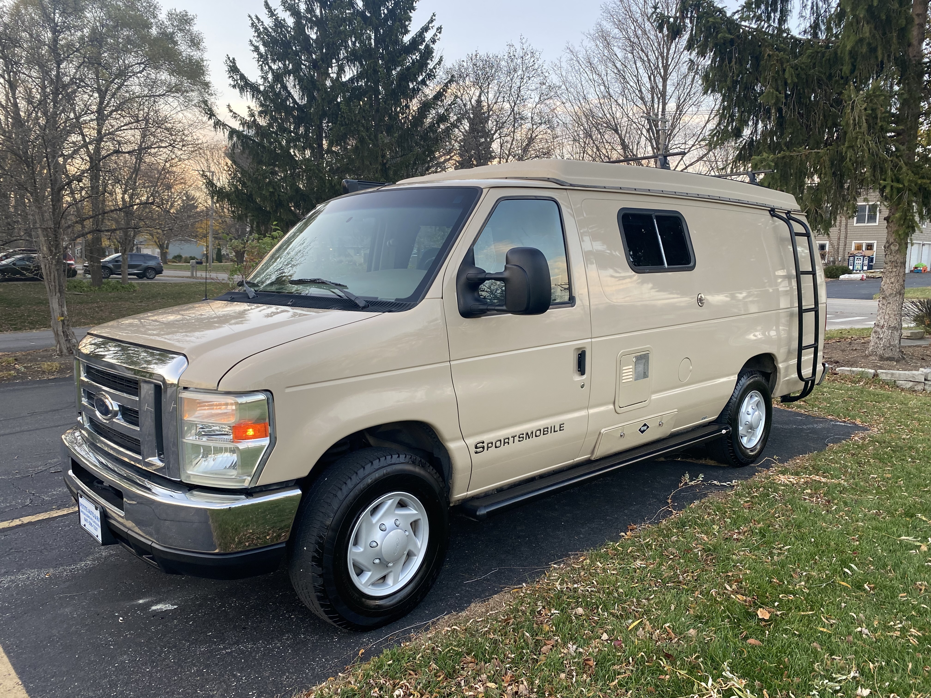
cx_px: 466
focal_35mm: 26
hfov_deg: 67.3
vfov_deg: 53.1
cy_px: 349
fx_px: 699
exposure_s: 1/121
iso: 80
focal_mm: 4.25
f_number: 1.8
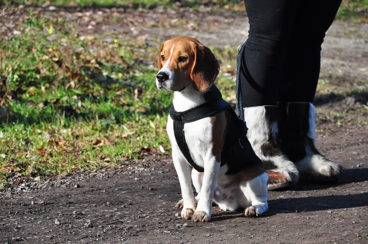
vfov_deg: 8.7
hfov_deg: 13.1
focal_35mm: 158
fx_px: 1608
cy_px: 122
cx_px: 184
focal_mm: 105
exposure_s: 1/1000
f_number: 8
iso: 800
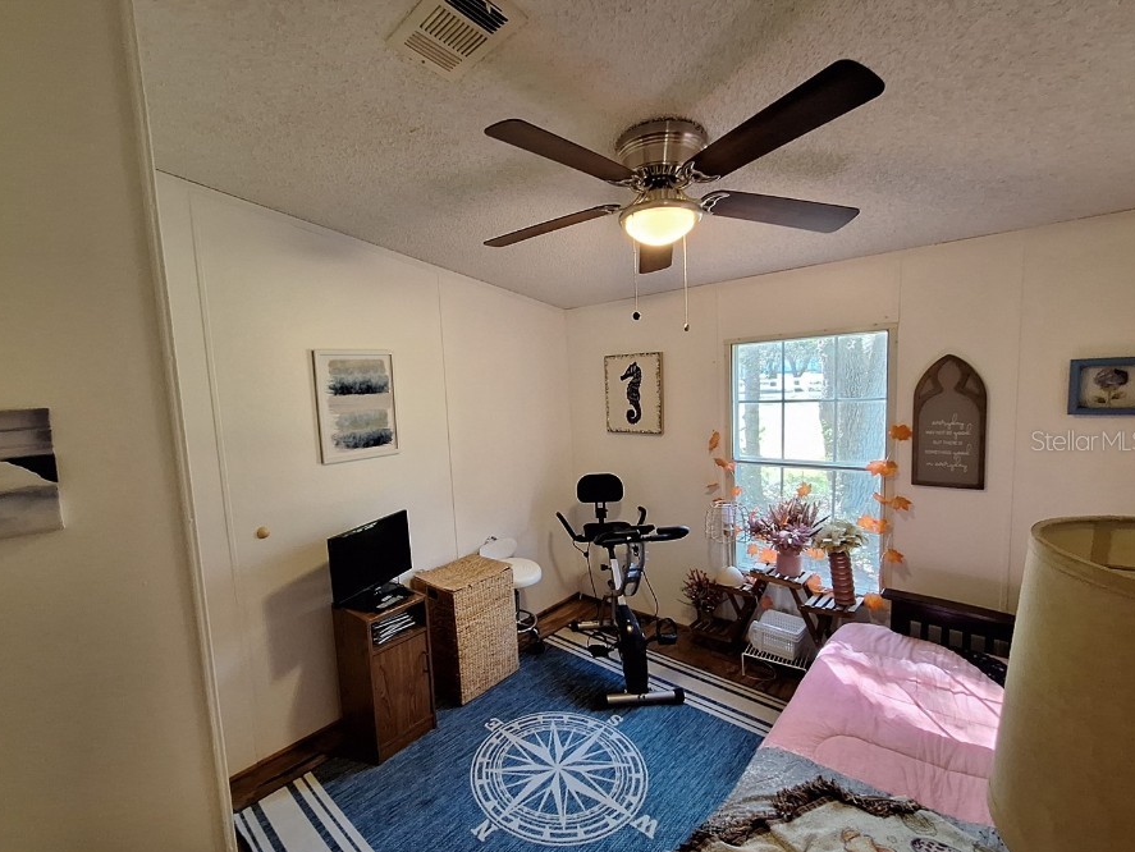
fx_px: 492
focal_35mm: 15
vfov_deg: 81.8
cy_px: 440
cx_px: 496
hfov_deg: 97.6
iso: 200
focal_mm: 1.74
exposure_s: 1/40
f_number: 2.2
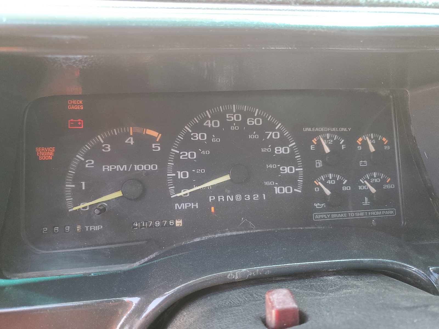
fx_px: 330
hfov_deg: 67.3
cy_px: 164
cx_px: 220
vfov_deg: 53.1
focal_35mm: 26
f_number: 1.5
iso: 107
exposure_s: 1/60.2
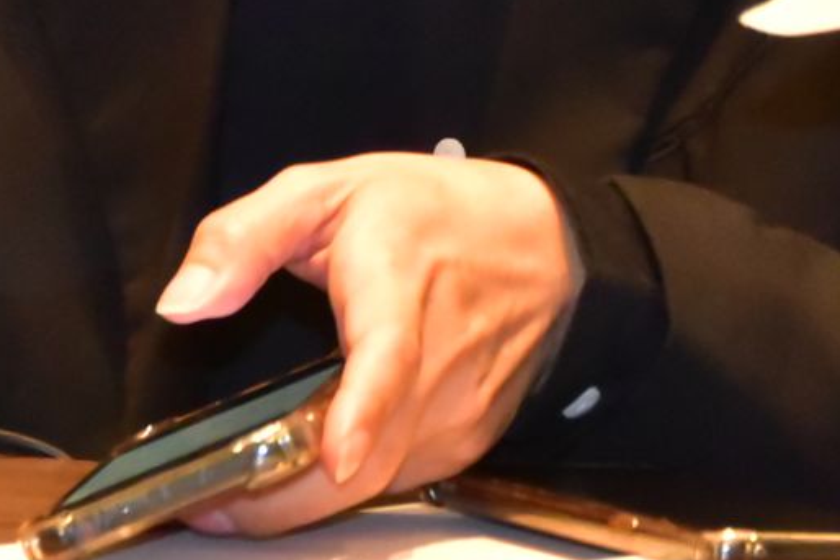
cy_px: -474
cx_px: 324
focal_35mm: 545
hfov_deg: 3.8
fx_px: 12719
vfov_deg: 2.5
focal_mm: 112
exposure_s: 1/200
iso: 10000
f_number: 5.6
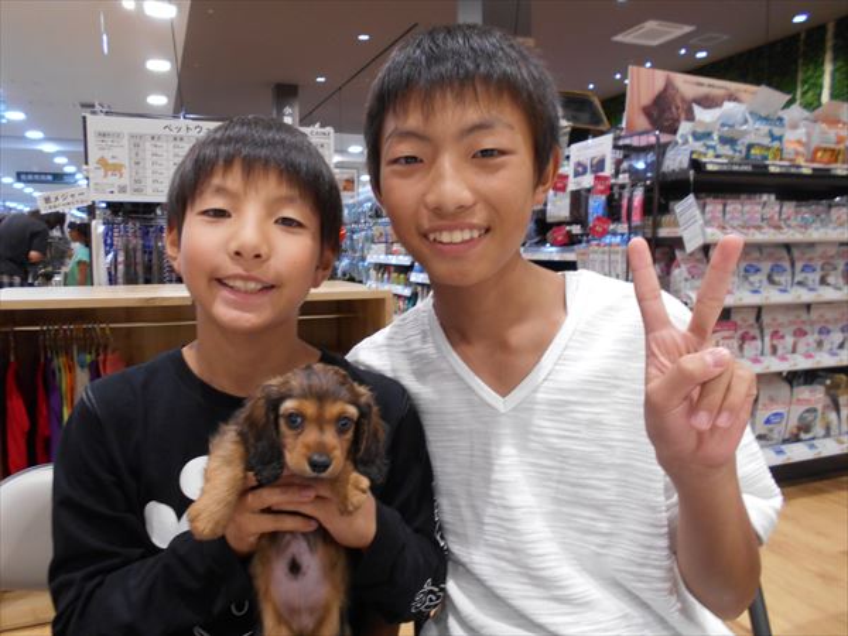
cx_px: 424
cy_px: 318
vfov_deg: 53.1
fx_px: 637
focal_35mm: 26
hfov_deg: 67.3
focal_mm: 4.6
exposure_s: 1/30
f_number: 3.2
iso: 200
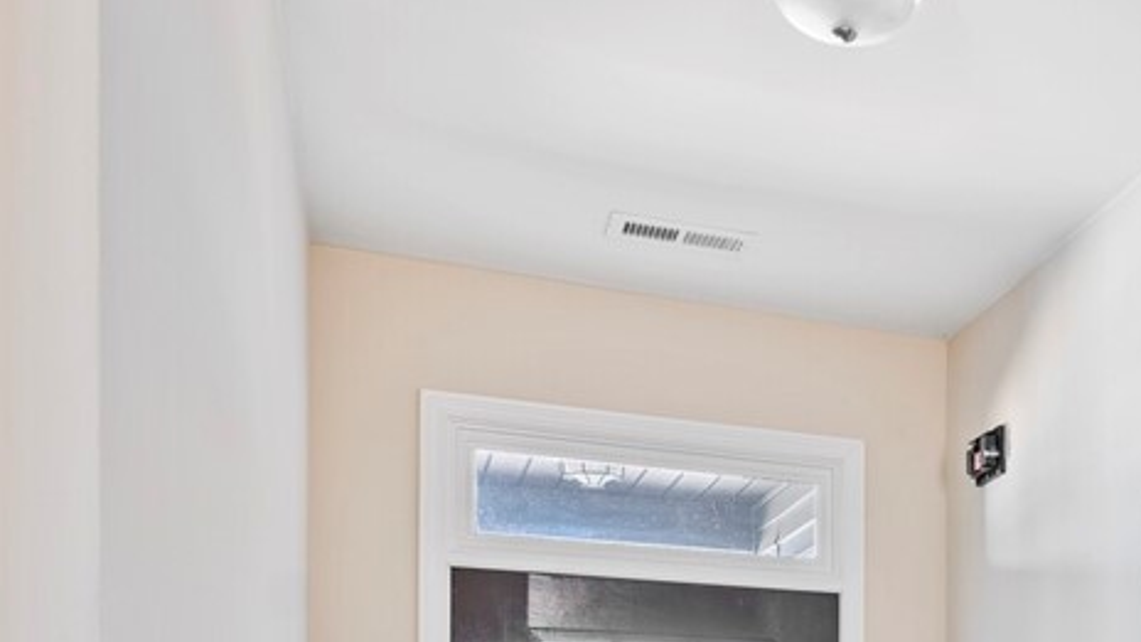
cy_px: 825
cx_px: 1232
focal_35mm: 49
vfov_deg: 22.1
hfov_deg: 36.2
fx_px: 1482
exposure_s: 1/2.5
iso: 800
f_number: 7.1
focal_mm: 20
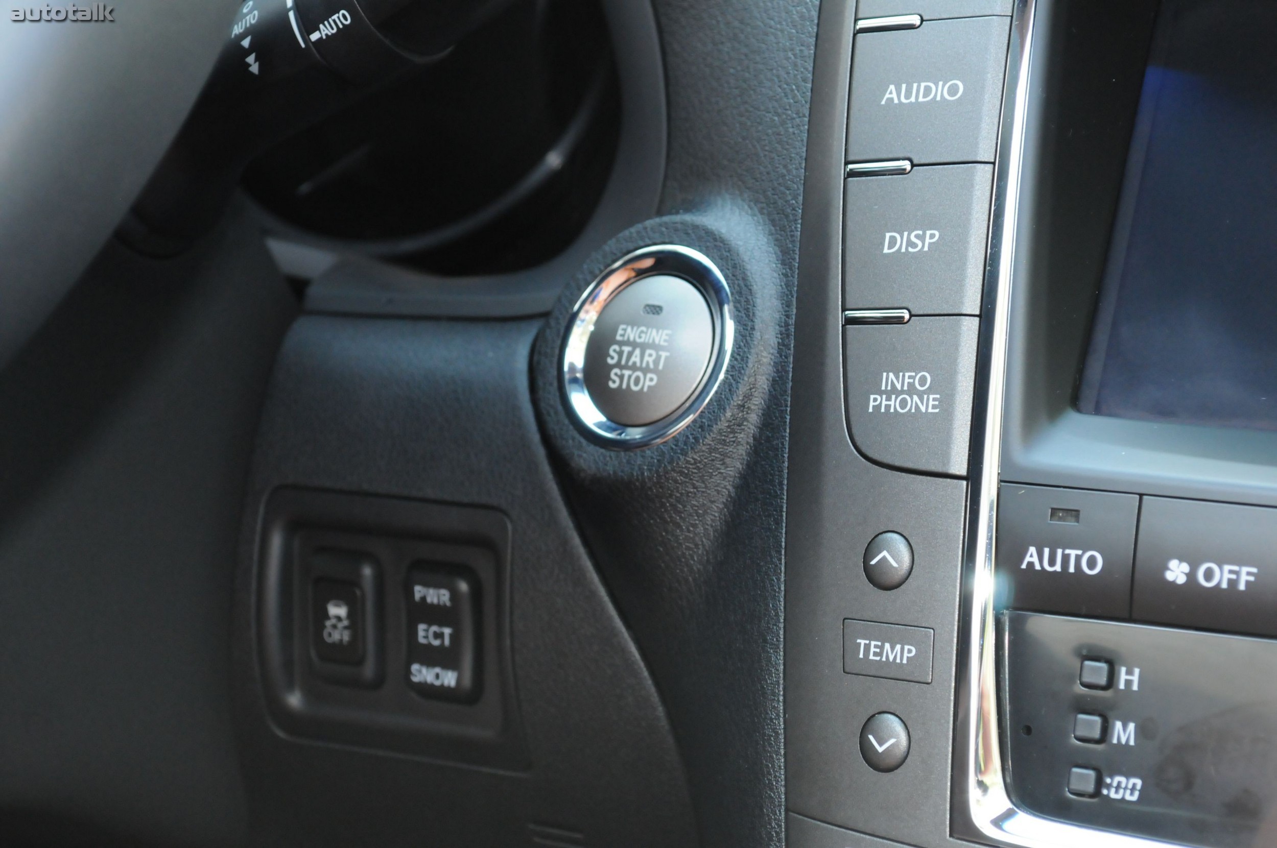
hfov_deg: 24.6
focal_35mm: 82
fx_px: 2923
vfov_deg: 16.5
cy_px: 424
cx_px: 638
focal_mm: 55
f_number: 8
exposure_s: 1/60
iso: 1600
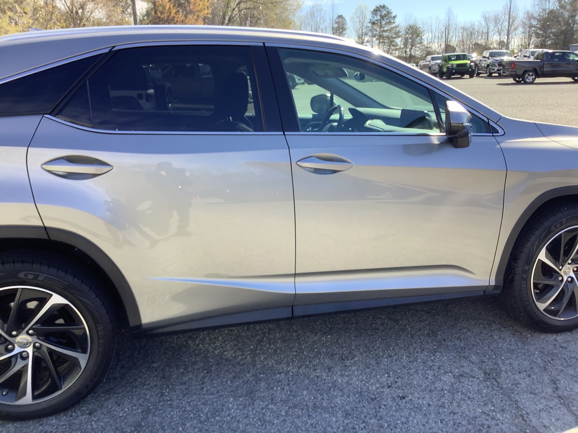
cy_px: 216
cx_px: 289
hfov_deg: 58.4
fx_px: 518
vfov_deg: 45.4
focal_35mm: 31
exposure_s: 1/231
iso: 25
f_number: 2.4
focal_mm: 3.3
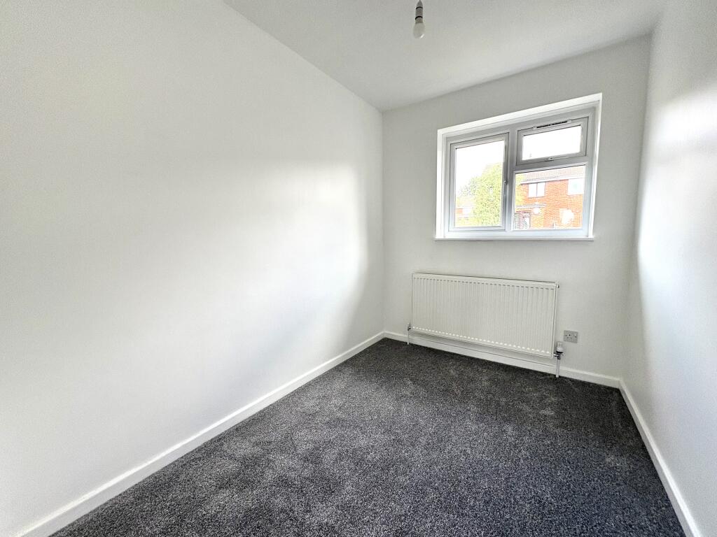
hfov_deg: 102.1
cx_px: 358
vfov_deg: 85.7
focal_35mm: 14
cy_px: 268
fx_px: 290
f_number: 2.2
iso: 100
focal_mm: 2.22
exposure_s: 1/129
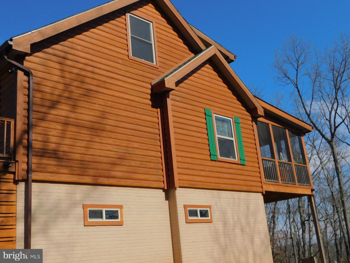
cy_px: 132
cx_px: 175
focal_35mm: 40
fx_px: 404
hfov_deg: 46.8
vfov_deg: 36.0
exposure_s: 1/500
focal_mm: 7.1
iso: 125
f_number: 7.2
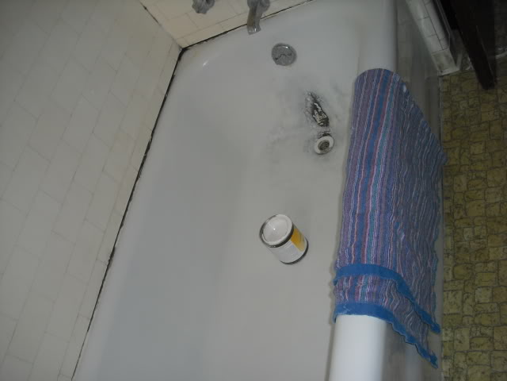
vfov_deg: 37.7
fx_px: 557
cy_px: 190
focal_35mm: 38
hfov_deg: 49.0
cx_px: 254
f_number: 2.8
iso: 64
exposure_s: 1/125
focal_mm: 6.2
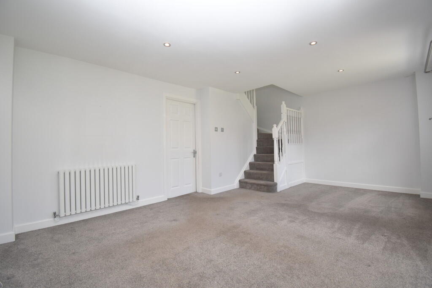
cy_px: 144
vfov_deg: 77.3
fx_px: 180
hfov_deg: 100.4
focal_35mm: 15
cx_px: 216
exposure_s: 1/200
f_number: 5
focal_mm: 10
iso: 450
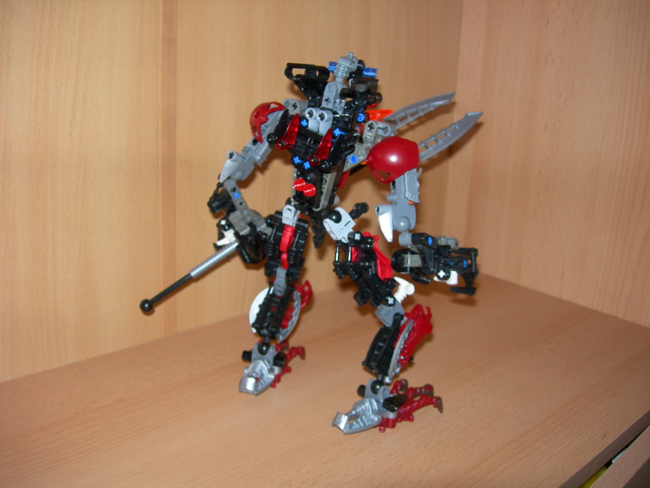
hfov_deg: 49.0
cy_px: 244
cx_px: 325
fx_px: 714
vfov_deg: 37.7
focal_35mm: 38
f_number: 2.8
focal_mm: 7.8
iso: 50
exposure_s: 1/60.1
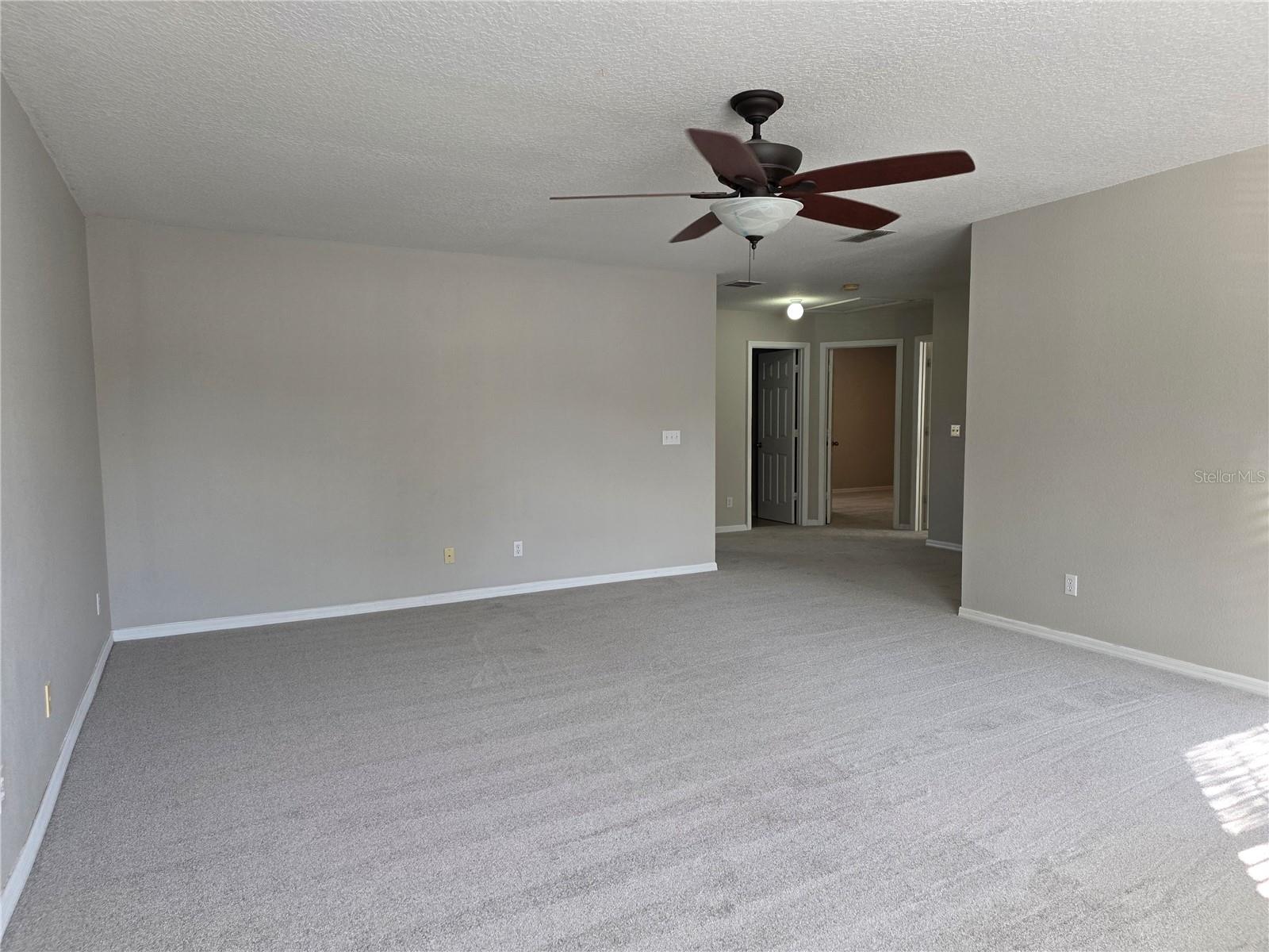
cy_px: 476
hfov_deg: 73.9
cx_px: 634
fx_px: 843
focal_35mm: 23
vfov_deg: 58.9
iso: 250
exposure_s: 1/180
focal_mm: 6.3
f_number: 1.7
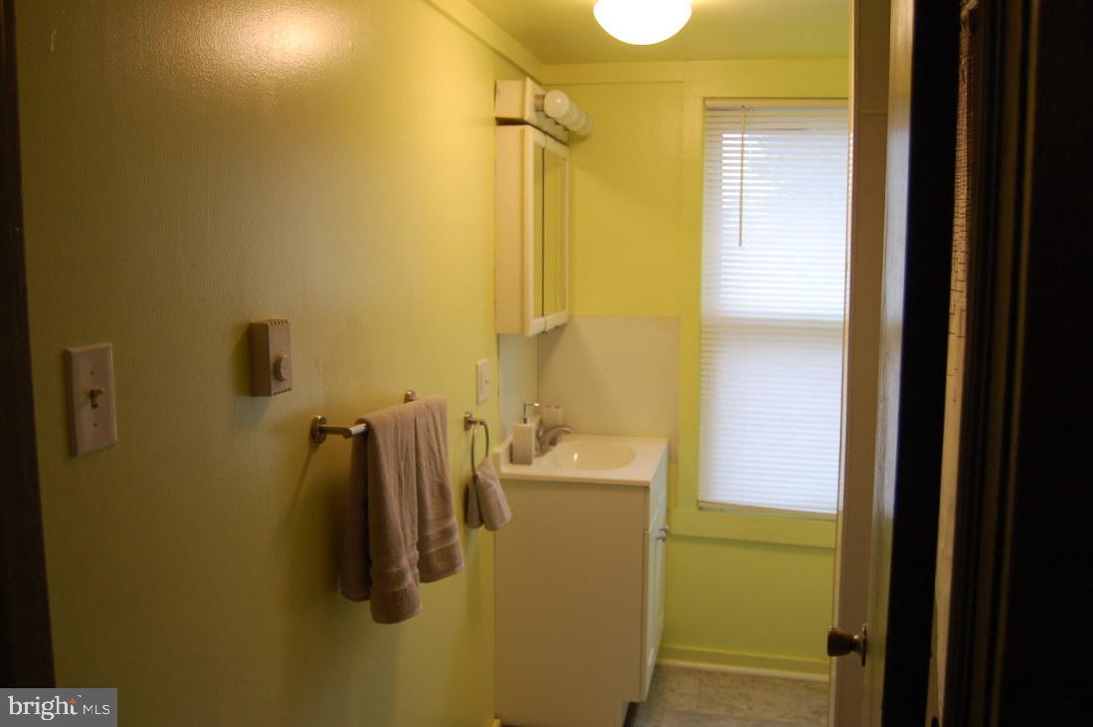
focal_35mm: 33
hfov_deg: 57.3
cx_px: 546
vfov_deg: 39.9
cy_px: 364
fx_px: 1001
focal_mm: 22
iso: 400
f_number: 4.5
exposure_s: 1/80
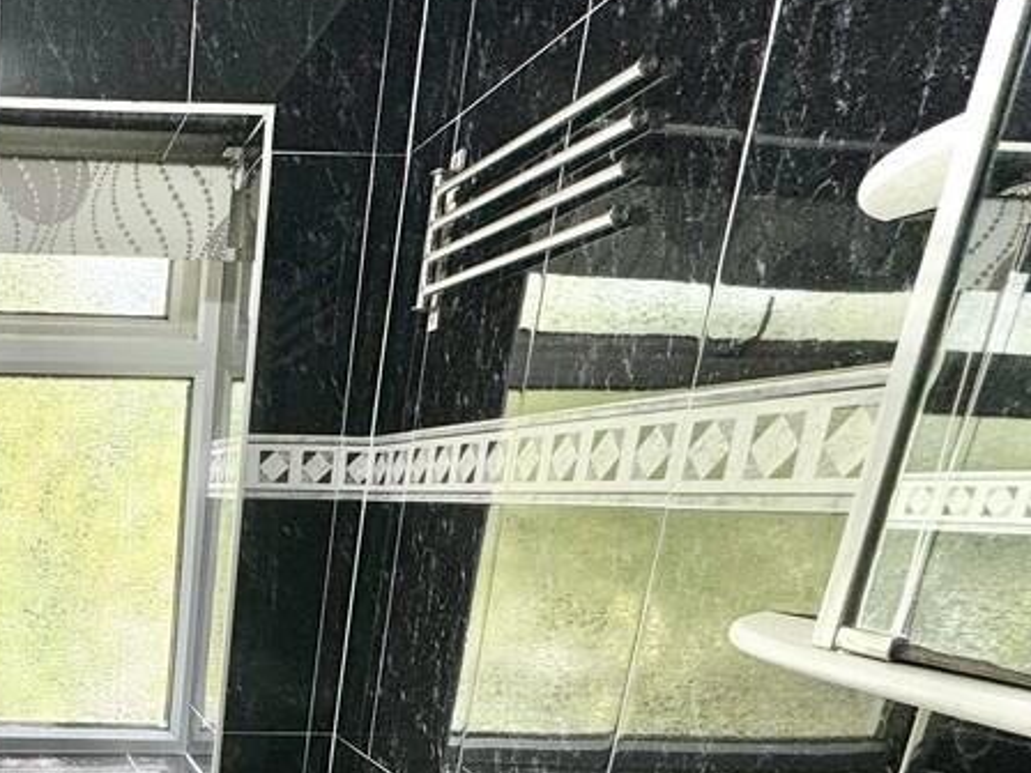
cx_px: 2
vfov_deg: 39.0
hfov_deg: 47.3
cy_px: 775
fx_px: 953
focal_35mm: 32
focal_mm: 2.22
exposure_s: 1/100
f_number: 2.2
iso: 100
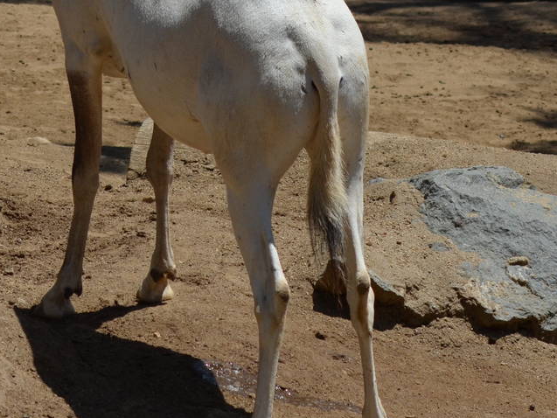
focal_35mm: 253
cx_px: 75
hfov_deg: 7.8
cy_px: 65
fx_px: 4072
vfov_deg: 5.9
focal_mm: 70
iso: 200
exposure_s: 1/800
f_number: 8
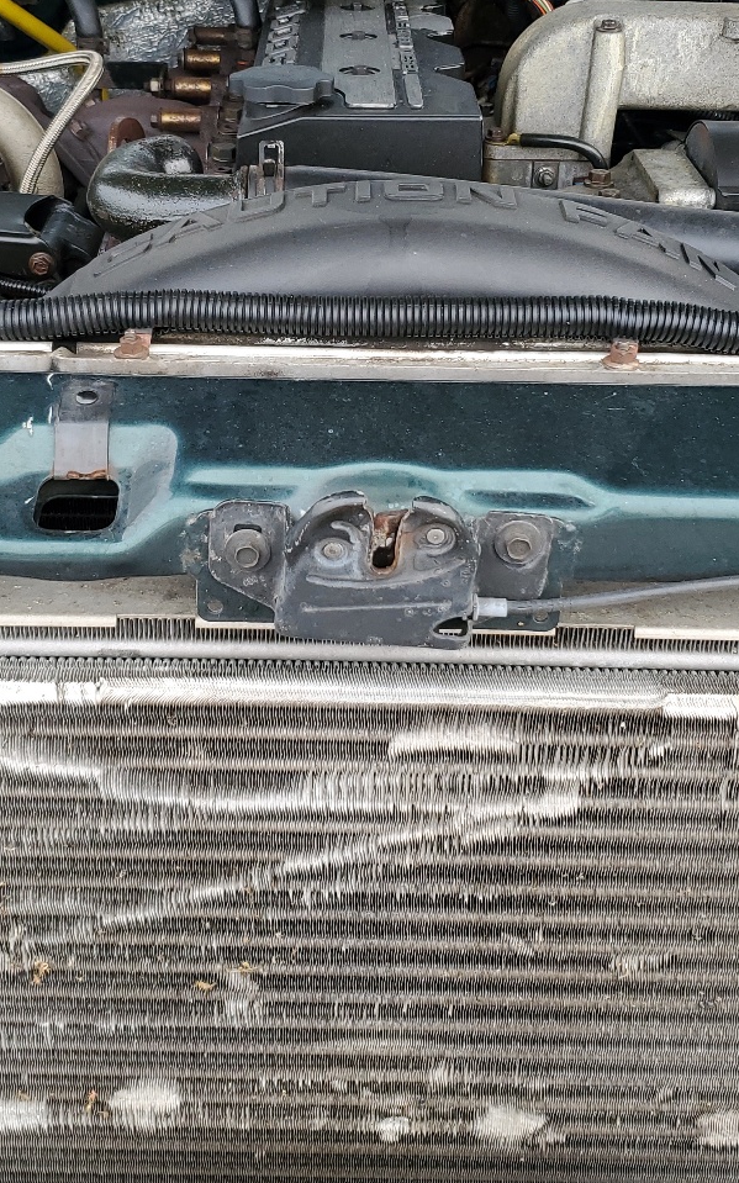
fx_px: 1483
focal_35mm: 46
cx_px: 331
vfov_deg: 43.2
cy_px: 459
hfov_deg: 28.0
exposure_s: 1/278
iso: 50
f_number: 1.5
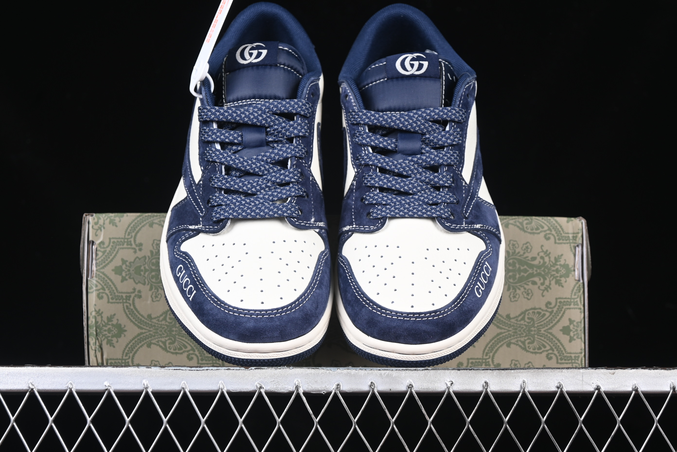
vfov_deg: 18.2
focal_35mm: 75
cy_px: 226
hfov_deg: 27.0
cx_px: 338
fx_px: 1410
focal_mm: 50
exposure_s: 1/60
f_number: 6.3
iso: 160
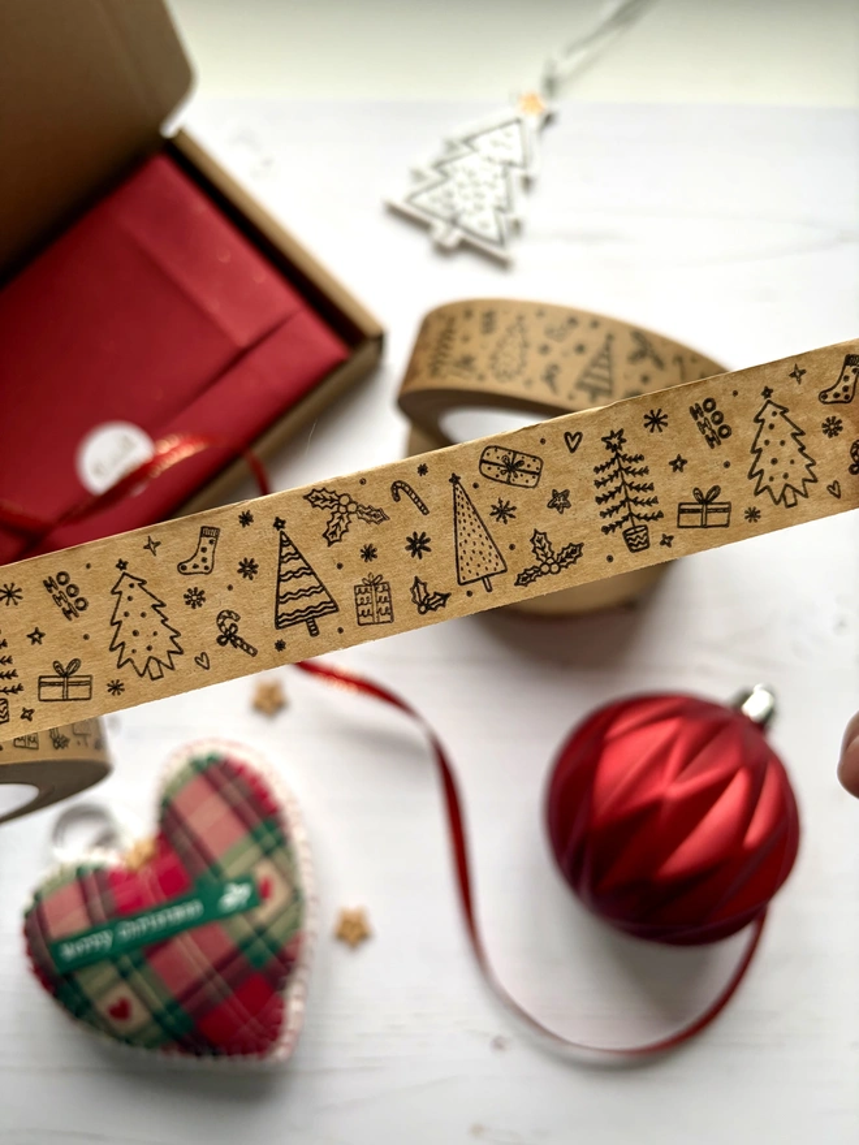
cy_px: 572
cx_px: 430
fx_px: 860
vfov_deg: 67.3
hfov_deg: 53.1
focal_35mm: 26
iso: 125
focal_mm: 5.96
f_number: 1.6
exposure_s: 1/89
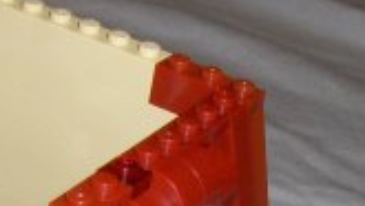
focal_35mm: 92
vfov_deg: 12.5
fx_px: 891
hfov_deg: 22.1
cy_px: 318
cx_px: -18
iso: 50
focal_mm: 5.8
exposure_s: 1/60
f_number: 5.6
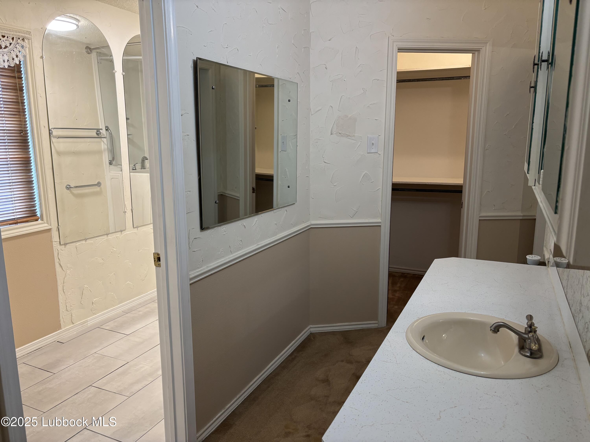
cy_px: 221
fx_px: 443
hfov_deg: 67.3
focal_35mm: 26
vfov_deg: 53.1
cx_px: 295
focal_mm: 5.96
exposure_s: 1/60
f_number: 1.6
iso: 125
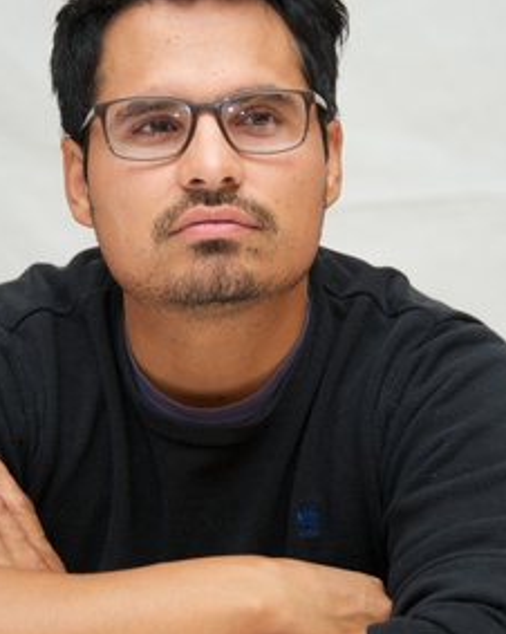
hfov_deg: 10.0
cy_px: 302
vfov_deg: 12.5
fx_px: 2886
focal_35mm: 154
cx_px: 252
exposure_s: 1/60
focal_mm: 116
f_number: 5.6
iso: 1000
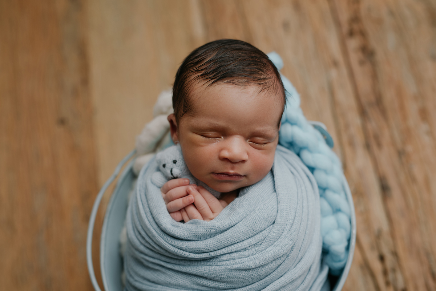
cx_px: 218
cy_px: 146
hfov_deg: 39.6
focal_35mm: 50
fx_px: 606
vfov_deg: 27.0
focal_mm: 50
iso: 160
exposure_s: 1/160
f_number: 2.8
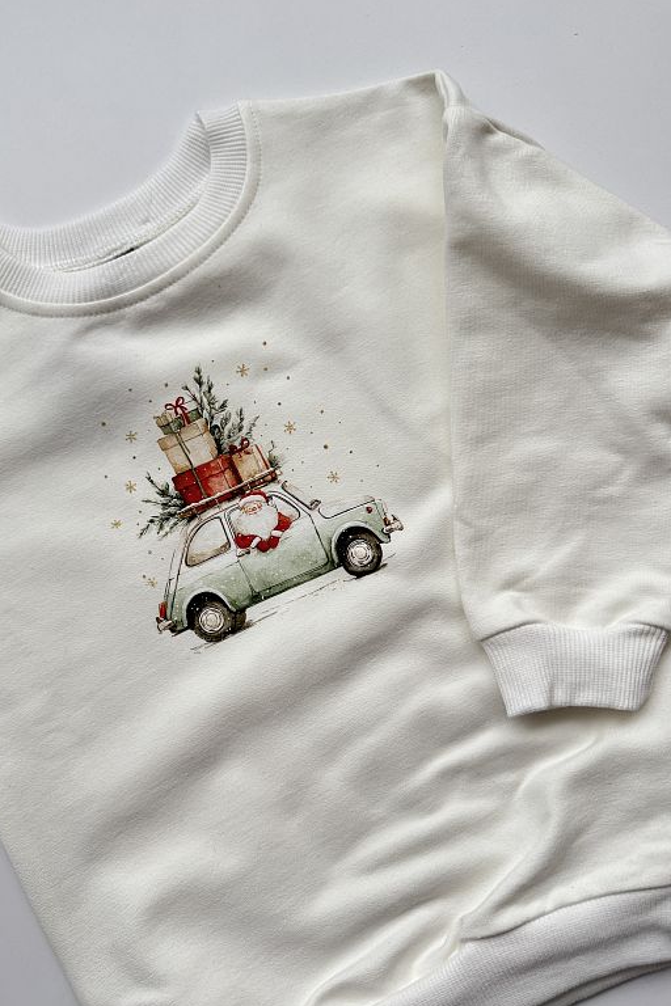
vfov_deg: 69.4
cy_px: 517
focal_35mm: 26
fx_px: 727
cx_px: 320
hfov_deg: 49.5
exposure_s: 1/56
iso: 250
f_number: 1.78
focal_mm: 6.76
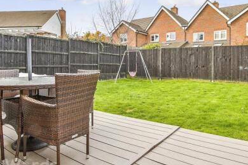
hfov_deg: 46.4
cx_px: 122
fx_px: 289
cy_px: 71
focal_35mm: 42
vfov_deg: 31.8
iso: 160
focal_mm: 17
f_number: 8
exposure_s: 1/125
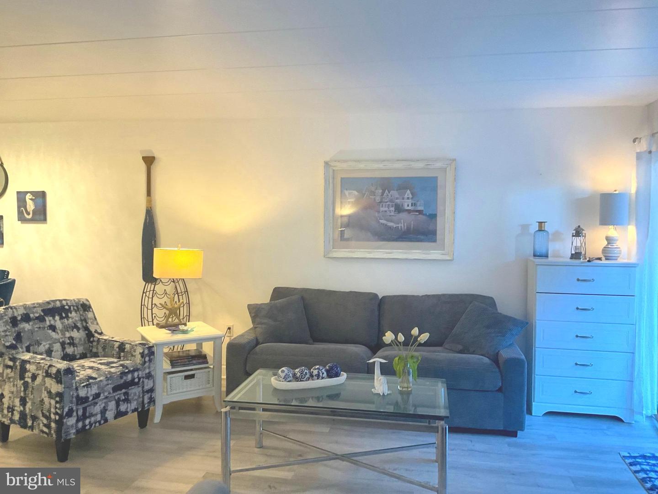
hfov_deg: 61.7
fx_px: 551
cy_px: 247
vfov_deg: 48.2
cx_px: 329
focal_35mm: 29
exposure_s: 1/60
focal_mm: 3
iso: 160
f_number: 1.8
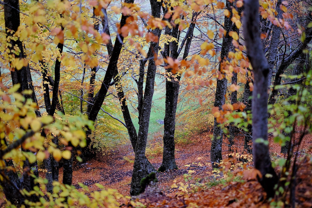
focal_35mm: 53
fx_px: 459
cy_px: 104
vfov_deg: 25.5
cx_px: 156
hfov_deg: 37.5
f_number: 1.4
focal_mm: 35
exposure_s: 1/1000
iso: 500
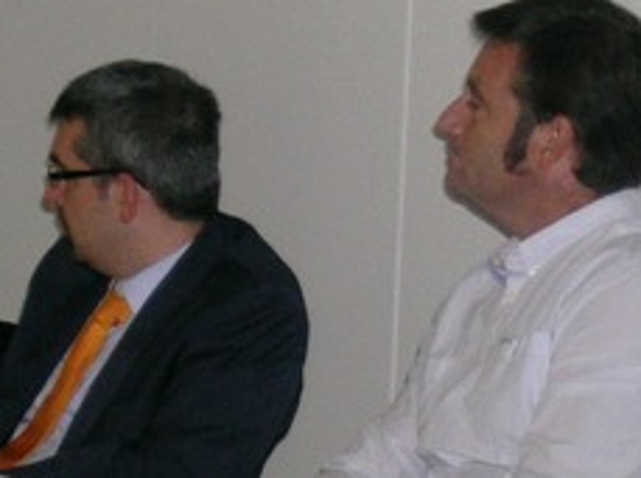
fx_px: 4086
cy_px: 435
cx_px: 59
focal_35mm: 221
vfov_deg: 6.7
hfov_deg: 8.9
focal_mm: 13.5
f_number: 3.8
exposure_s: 1/121
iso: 120
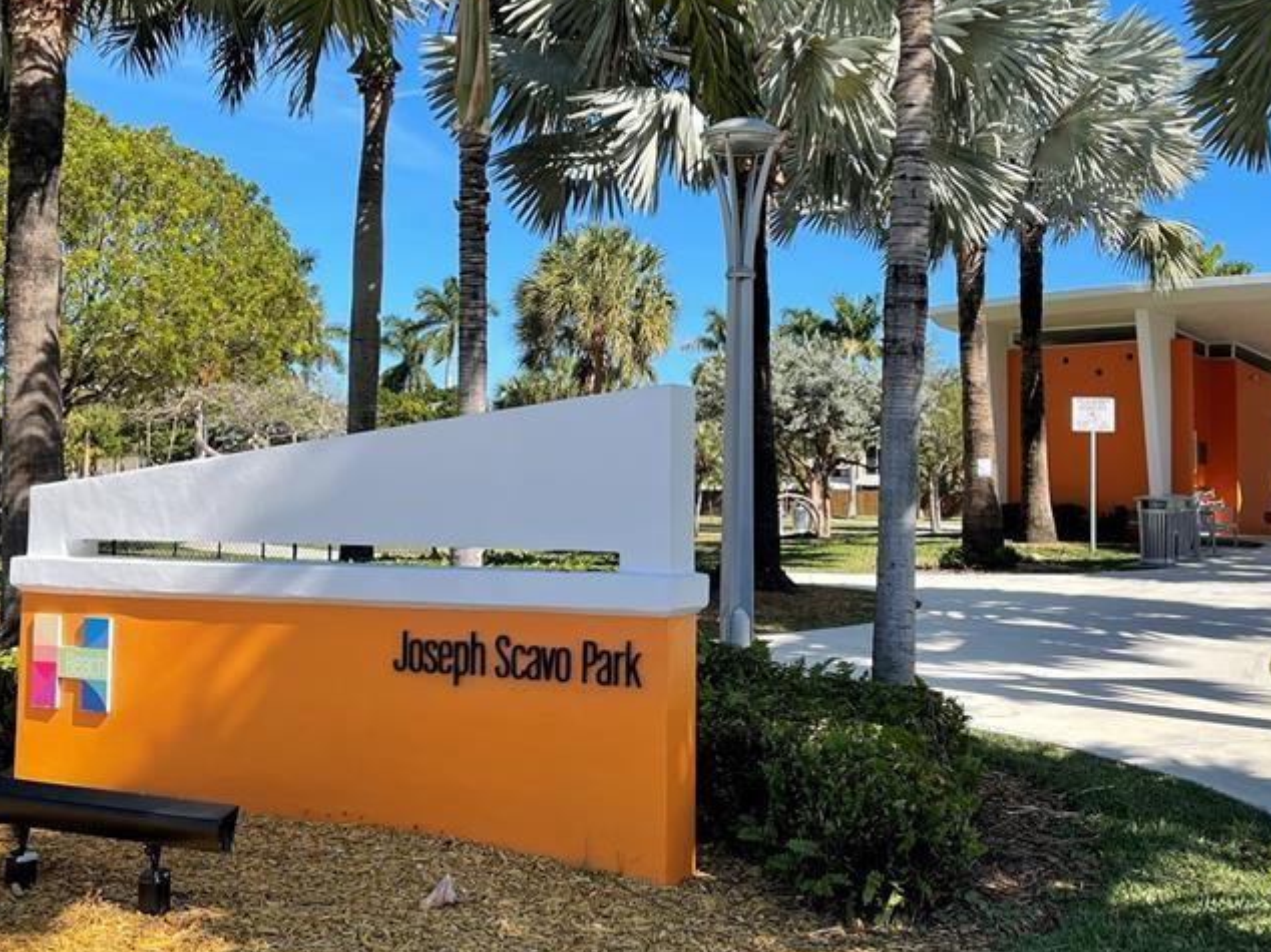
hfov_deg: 44.8
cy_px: 389
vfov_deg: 34.2
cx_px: 619
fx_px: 1542
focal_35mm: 42
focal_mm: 5.1
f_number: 1.6
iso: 32
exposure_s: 1/1912
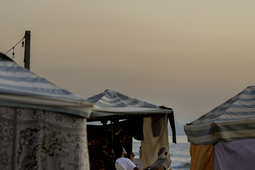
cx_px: 102
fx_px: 1268
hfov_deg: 11.5
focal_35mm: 179
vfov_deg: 7.7
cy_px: 109
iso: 200
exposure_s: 1/80
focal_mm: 90
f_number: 3.2
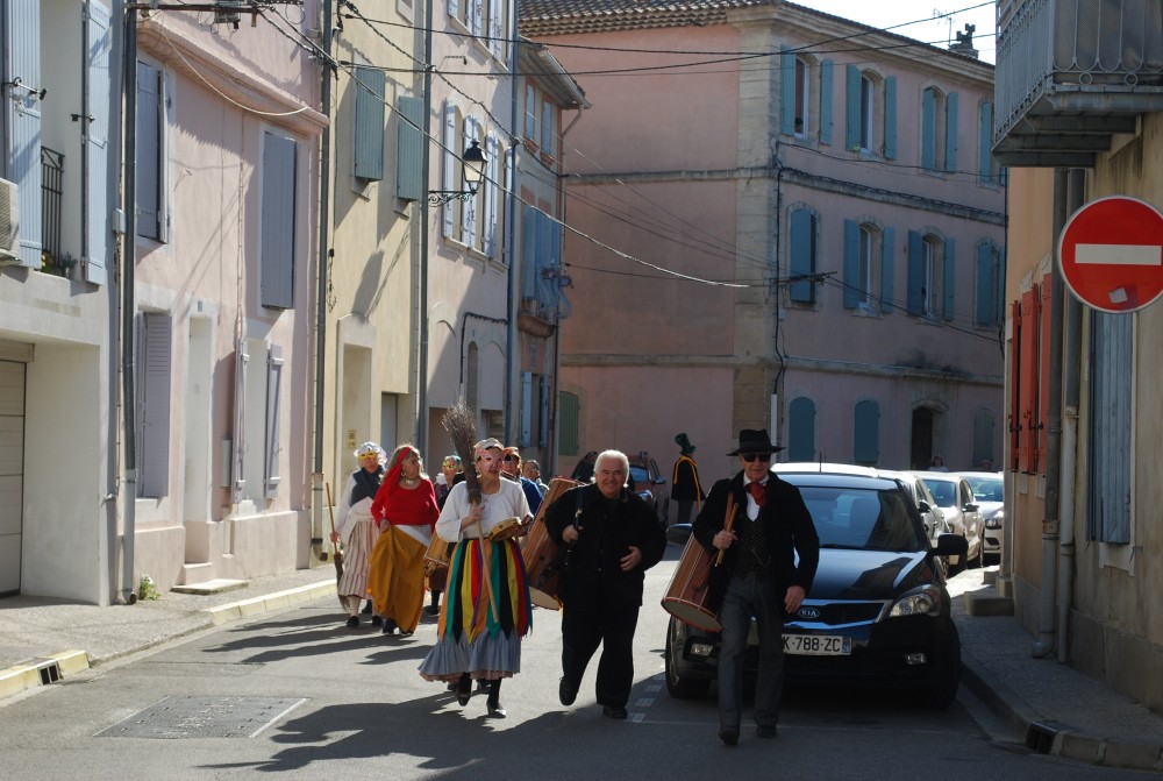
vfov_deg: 17.6
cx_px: 582
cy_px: 390
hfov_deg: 25.9
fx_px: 2525
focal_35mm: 78
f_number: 7.1
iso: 100
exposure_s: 1/200
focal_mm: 52
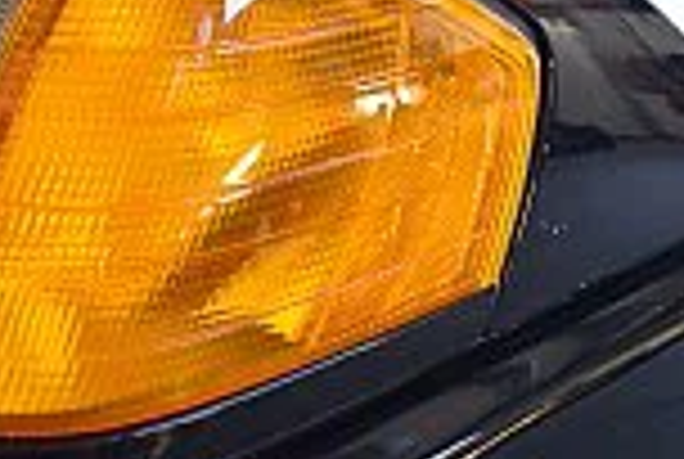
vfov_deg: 18.3
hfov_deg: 28.2
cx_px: 220
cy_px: -83
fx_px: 1352
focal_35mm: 71
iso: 800
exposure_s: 1/60
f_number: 4
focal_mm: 18
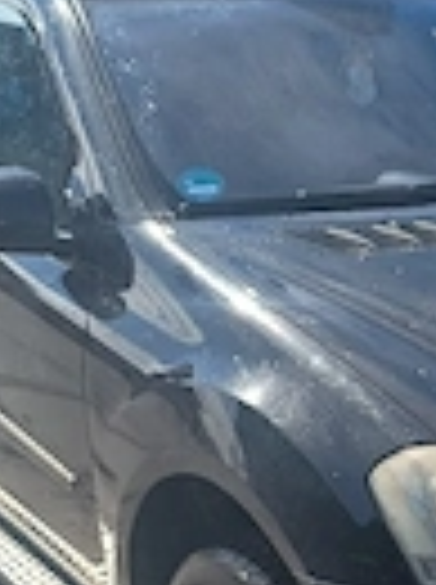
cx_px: 418
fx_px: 1297
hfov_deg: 18.7
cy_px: 454
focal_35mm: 77
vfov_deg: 25.0
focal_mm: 4.65
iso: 50
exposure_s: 1/1111
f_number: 1.8
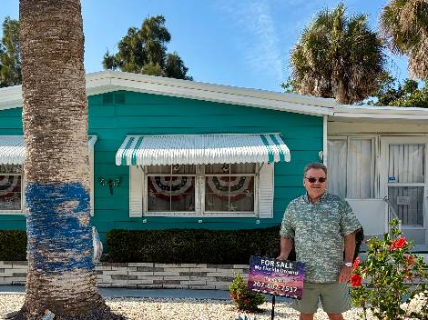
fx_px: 581
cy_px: 230
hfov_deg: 39.8
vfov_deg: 30.5
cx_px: 129
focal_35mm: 47
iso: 50
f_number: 1.6
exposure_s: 1/3623
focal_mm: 5.96
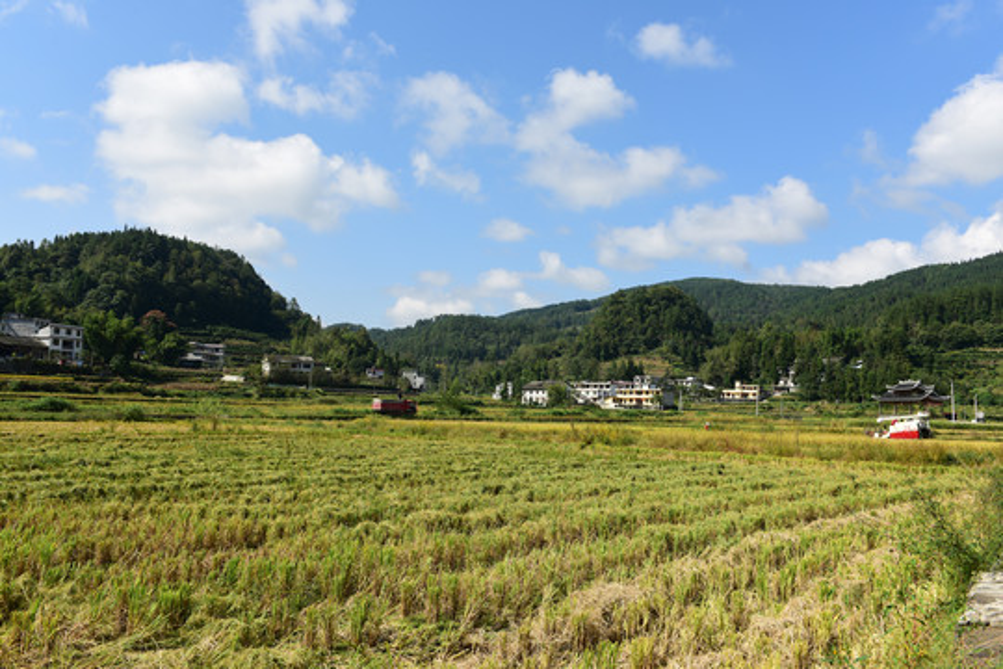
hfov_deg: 60.3
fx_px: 864
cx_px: 502
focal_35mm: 31
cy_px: 334
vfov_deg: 42.3
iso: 64
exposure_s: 1/125
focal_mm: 31
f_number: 8
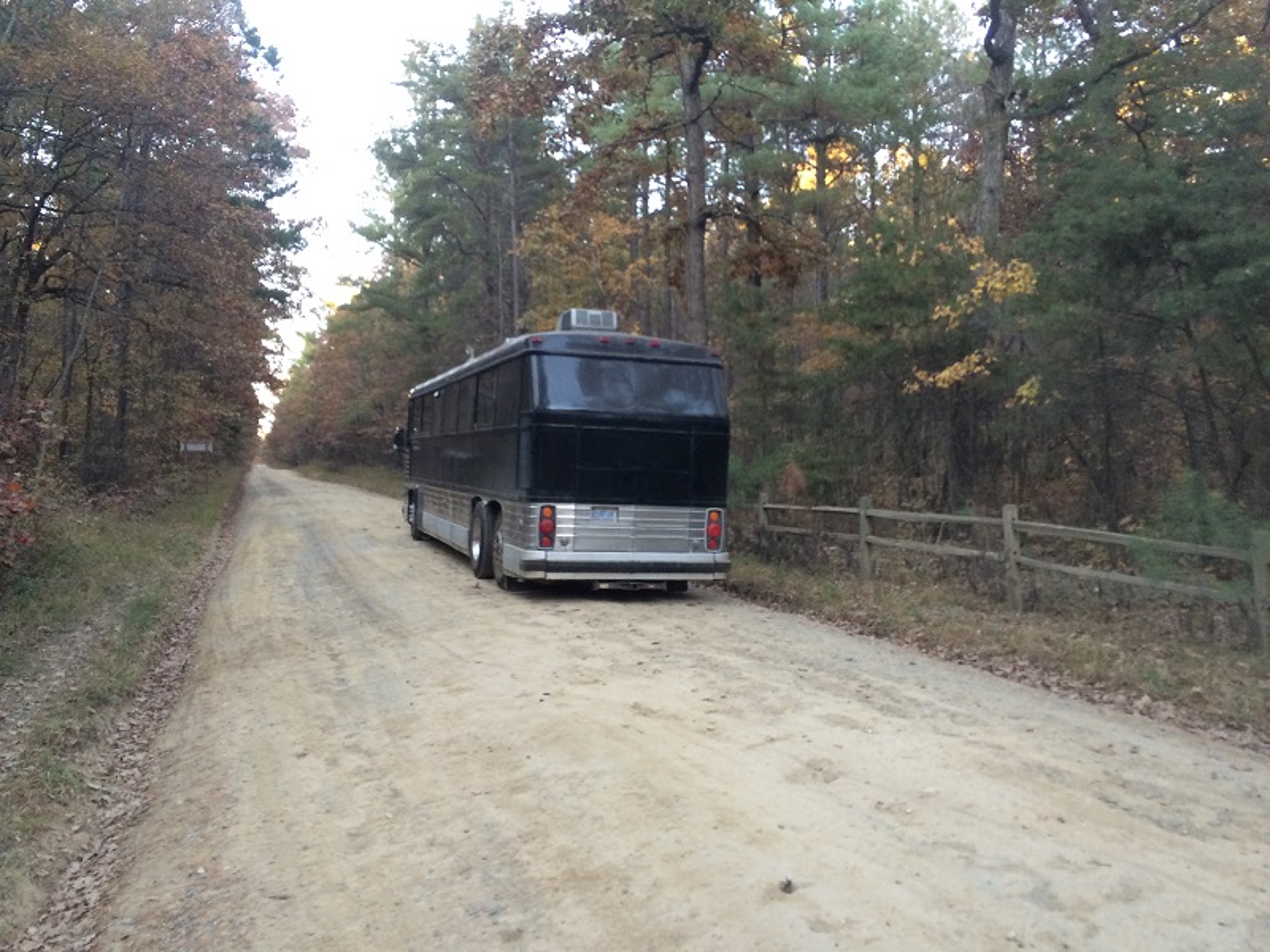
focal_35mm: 29
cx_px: 635
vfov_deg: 48.2
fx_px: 1064
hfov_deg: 61.7
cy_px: 476
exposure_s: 1/30
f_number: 2.2
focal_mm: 4.15
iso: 64
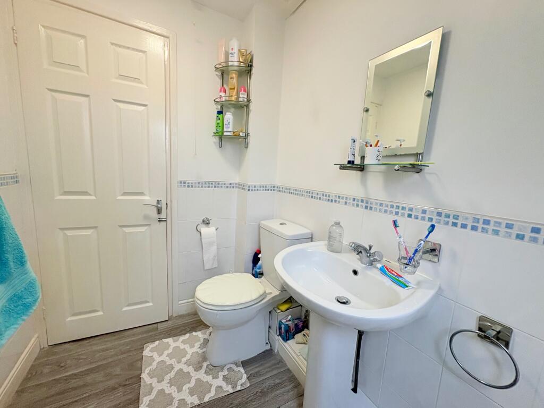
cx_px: 272
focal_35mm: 14
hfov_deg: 102.1
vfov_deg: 85.7
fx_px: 220
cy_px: 204
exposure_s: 1/100
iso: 160
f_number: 2.2
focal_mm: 2.22
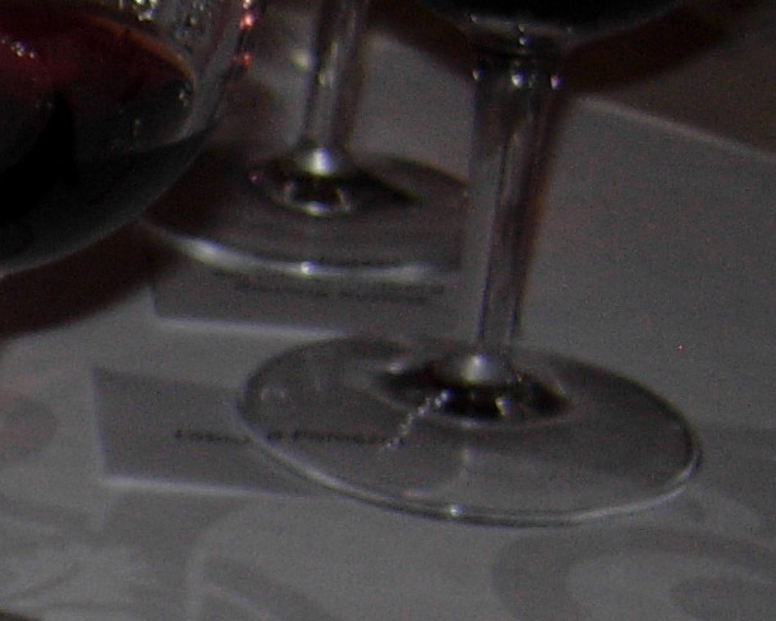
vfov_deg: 8.0
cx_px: -677
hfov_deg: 9.7
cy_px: 1032
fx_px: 4297
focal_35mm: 187
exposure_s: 1/45.2
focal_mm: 7.5
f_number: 2.7
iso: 50
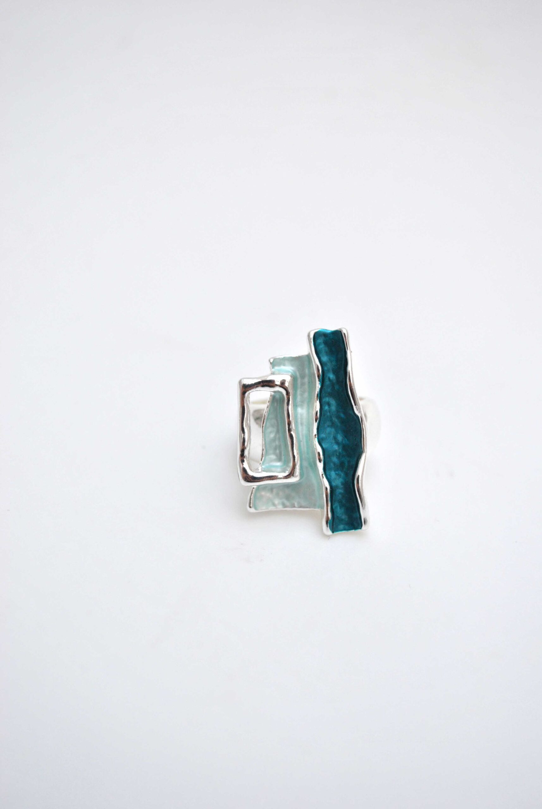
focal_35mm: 45
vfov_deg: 43.6
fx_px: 1013
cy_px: 404
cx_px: 271
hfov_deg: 29.9
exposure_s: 1/400
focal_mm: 30
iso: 200
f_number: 4.5
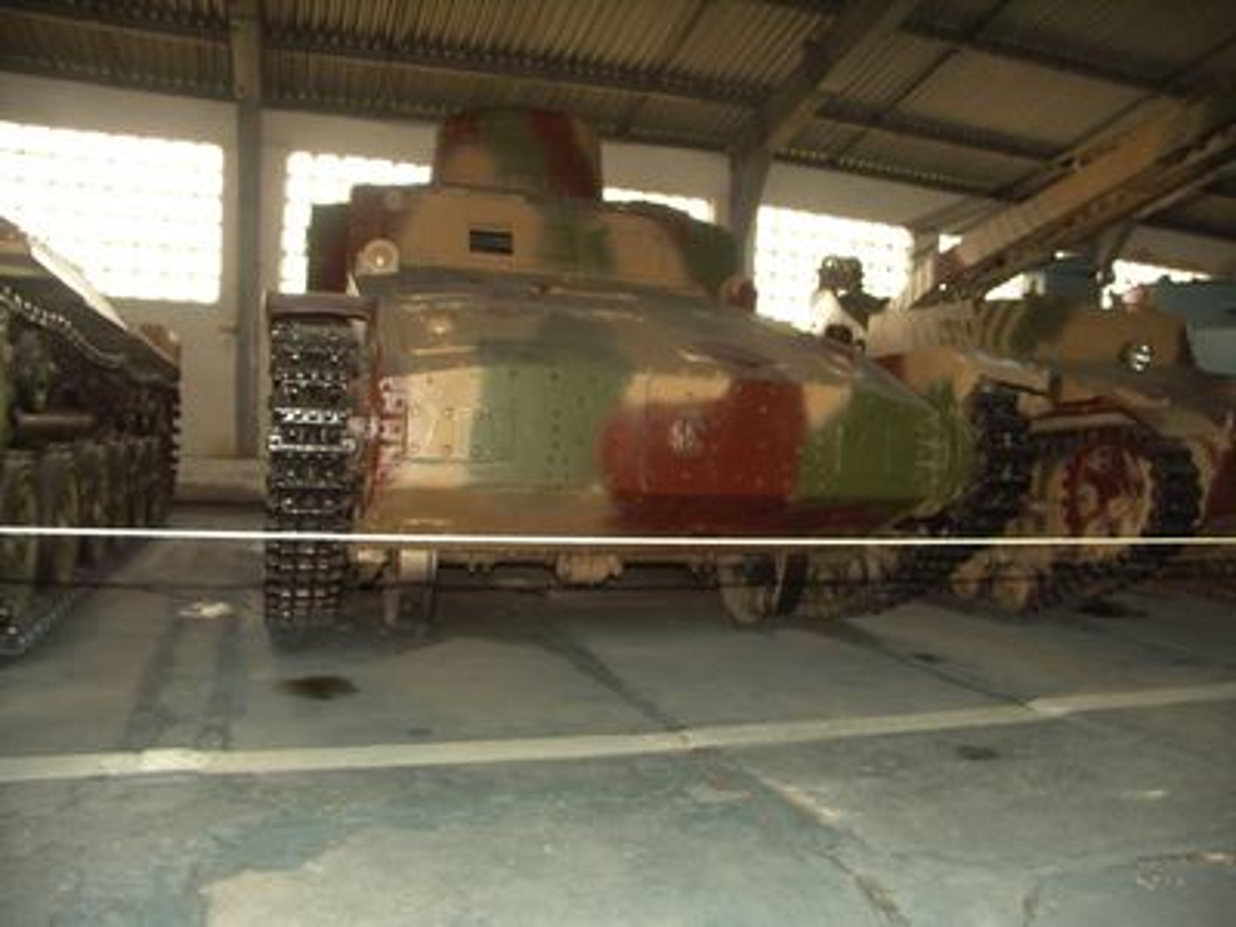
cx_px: 618
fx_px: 1000
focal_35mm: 28
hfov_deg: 63.4
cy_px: 464
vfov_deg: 49.7
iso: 160
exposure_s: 1/50
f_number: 2.8
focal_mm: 7.4
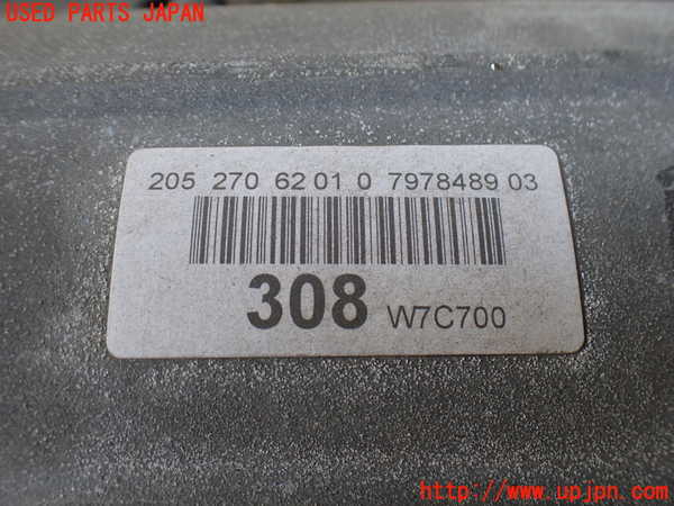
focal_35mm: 30
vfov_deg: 46.8
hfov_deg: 60.0
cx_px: 337
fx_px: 584
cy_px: 253
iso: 160
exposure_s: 1/125
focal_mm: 5.4
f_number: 2.3
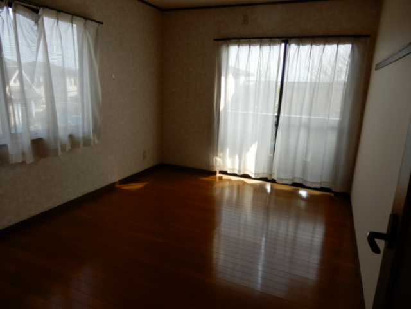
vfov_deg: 56.8
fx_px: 285
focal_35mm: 24
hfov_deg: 71.6
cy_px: 154
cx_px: 206
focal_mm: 4.3
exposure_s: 1/200
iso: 80
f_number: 3.4
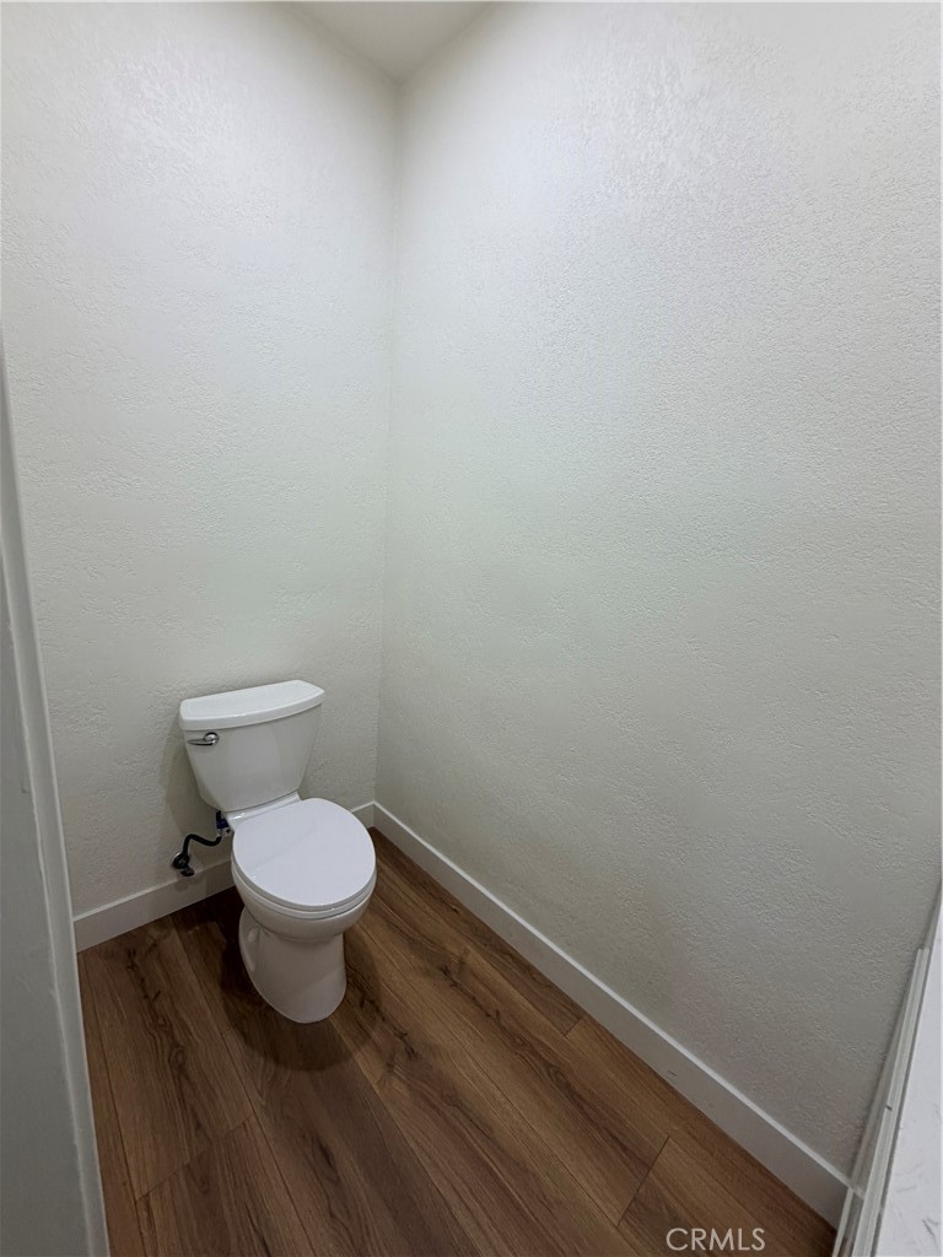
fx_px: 509
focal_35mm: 14
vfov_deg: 102.1
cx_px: 472
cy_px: 628
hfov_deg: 85.7
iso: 200
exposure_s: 1/120
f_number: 2.2
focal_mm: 2.22
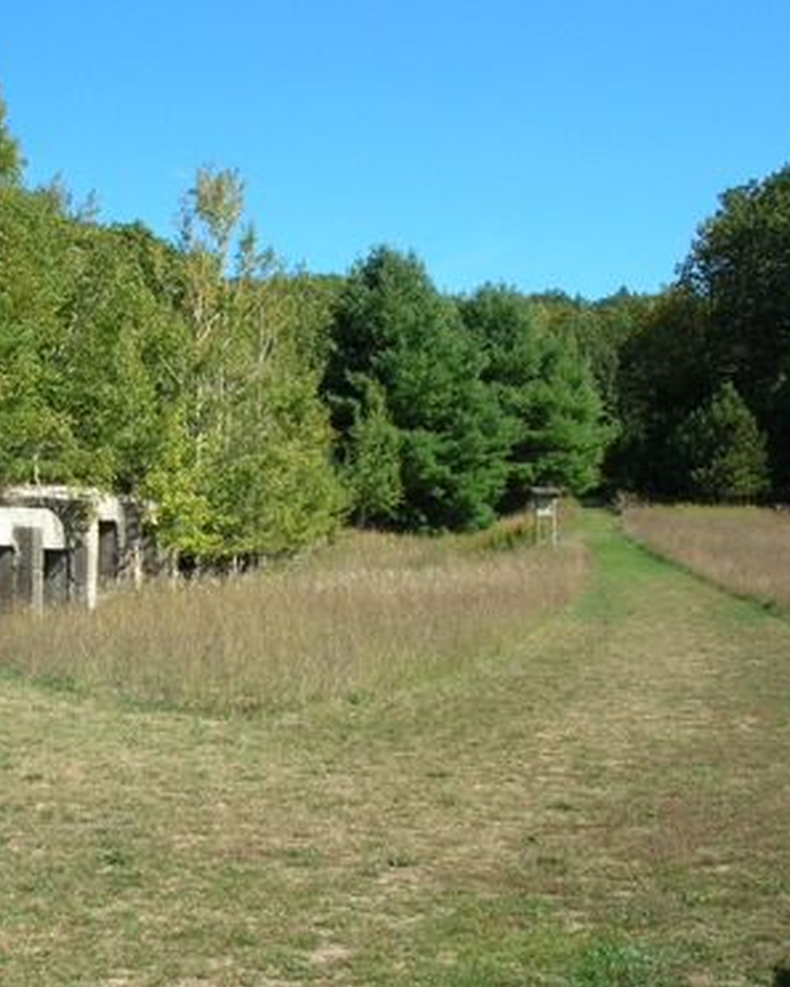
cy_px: 495
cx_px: 250
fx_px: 1344
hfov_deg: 32.4
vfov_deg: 40.3
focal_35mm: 46
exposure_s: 1/183
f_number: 5.6
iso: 50
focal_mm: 5.8
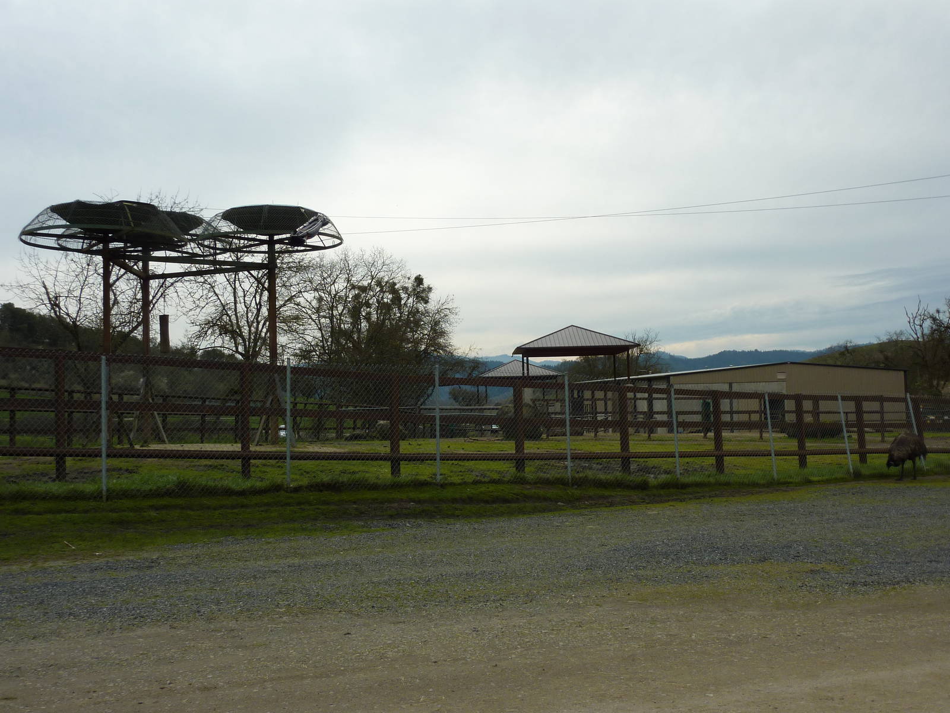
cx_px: 475
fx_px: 961
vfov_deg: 40.7
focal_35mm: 35
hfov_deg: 52.6
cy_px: 356
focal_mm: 5.7
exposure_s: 1/640
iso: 80
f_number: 4.5
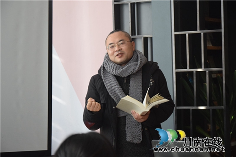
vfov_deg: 13.8
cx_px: 118
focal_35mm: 99
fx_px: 649
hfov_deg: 20.6
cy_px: 78
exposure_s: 1/500
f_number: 5.3
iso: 2000
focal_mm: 66
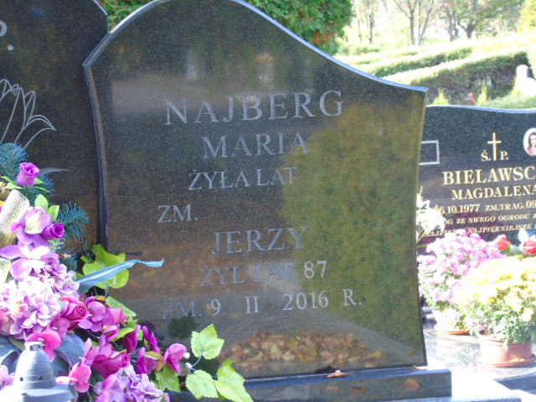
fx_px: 1920
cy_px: 201
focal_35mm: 124
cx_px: 268
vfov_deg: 12.0
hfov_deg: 15.9
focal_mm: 22
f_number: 4.6
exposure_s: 1/30
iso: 100
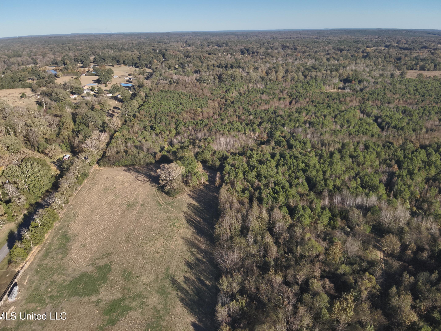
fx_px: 318
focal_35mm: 25
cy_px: 160
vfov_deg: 54.9
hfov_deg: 69.4
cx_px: 226
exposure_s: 1/1000
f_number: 2.8
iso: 100
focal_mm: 4.4
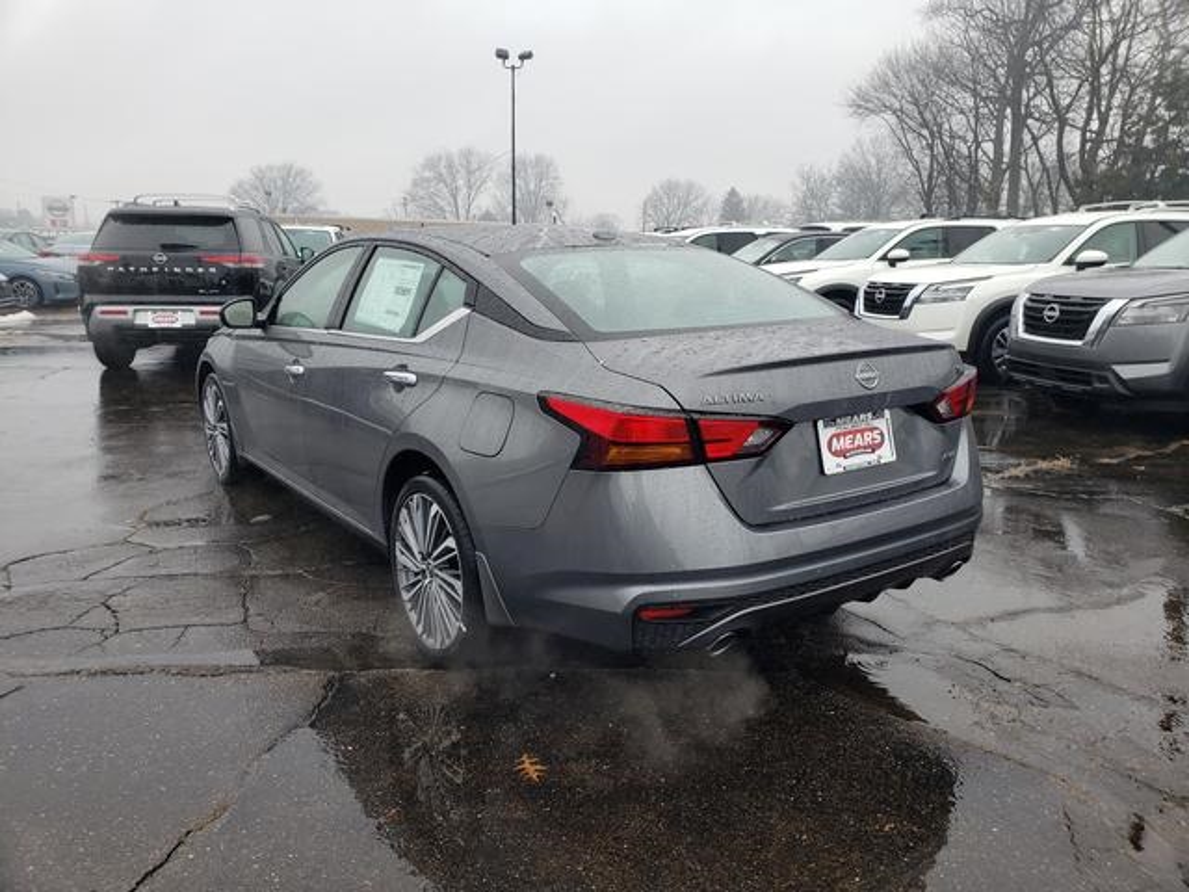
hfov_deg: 67.3
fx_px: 893
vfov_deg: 53.1
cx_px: 594
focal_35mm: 26
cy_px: 446
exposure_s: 1/120
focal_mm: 4.3
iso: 64
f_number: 2.4
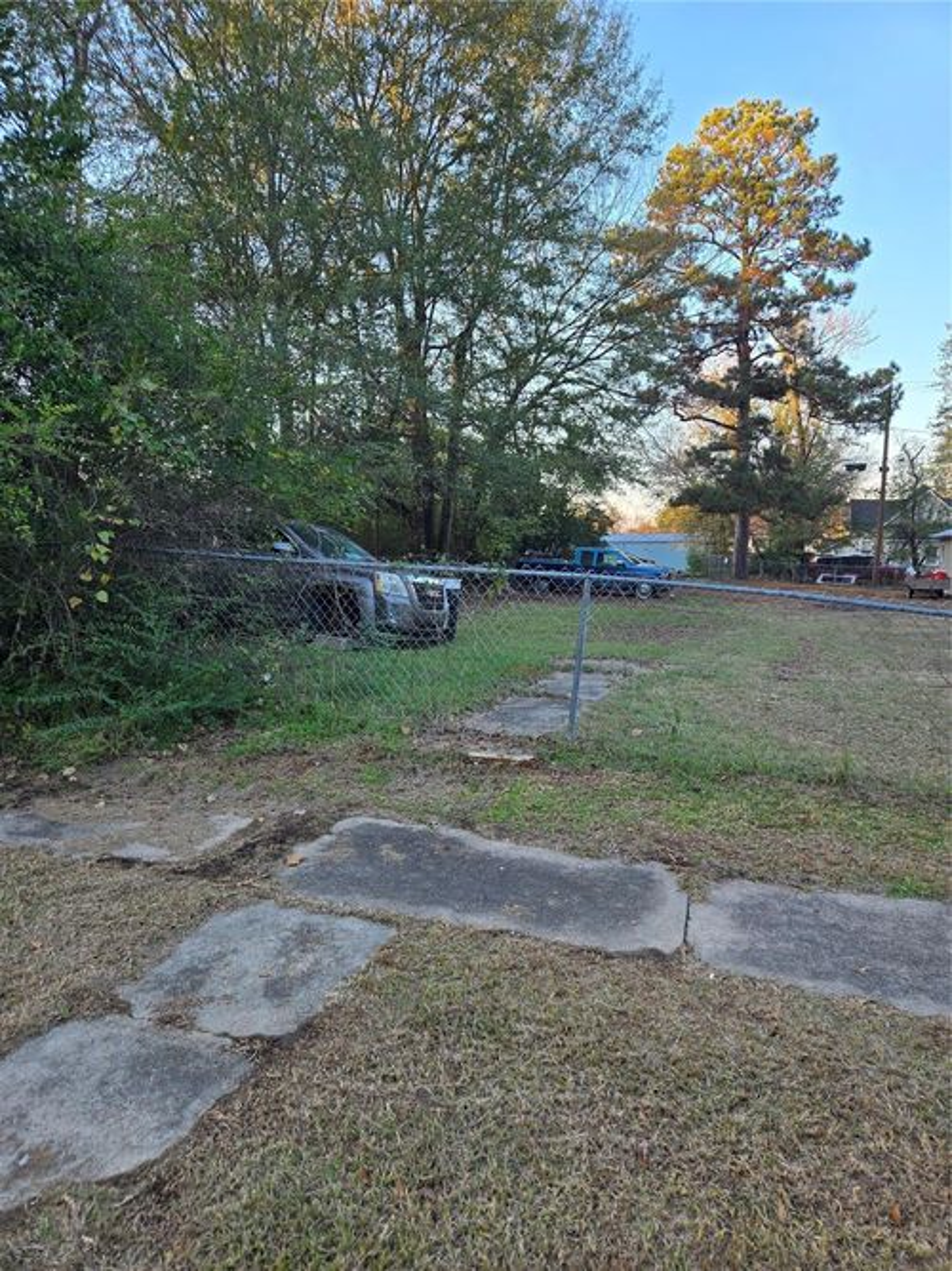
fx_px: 844
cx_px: 476
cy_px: 636
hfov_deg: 58.9
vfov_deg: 73.9
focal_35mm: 23
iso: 32
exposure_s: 1/180
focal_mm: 5.4
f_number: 1.8
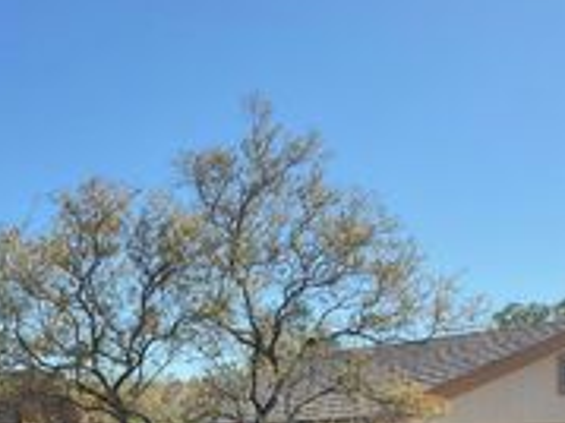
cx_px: 101
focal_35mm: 81
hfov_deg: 23.7
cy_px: 453
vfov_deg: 17.6
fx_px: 1321
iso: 16
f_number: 1.8
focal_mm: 3
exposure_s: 1/2058
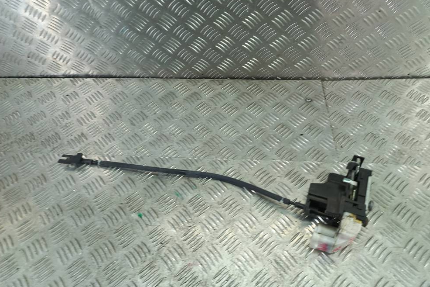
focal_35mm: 27
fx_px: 322
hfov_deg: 67.4
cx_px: 221
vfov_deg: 47.8
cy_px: 128
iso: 64
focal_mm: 4.6
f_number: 1.8
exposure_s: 1/50
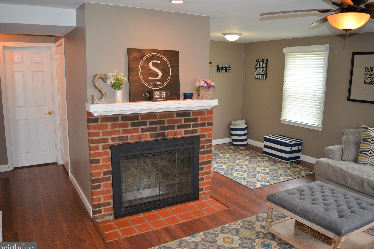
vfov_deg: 46.4
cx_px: 189
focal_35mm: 28
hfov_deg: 65.5
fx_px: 291
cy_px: 126
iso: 400
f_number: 3.5
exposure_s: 1/100
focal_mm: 18
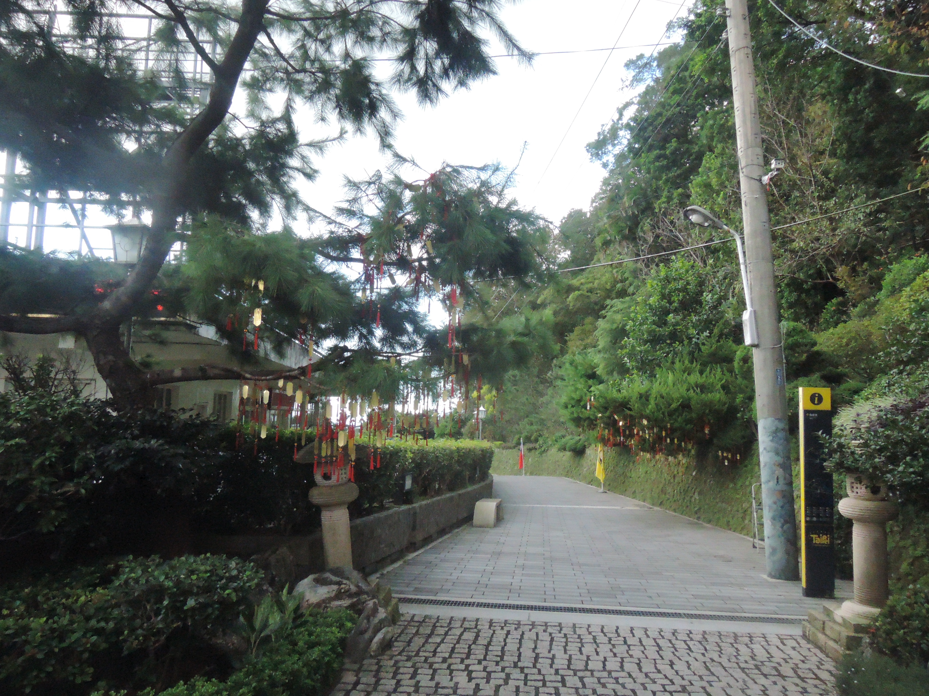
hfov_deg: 71.6
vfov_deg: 56.8
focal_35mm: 24
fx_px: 644
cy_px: 348
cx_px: 464
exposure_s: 1/1250
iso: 3200
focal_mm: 5.1
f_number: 5
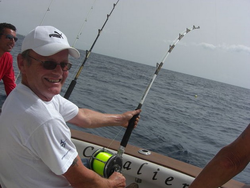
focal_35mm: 38
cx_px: 125
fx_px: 274
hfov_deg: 49.0
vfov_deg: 37.7
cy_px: 94
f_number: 8
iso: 80
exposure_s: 1/400
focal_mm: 7.9
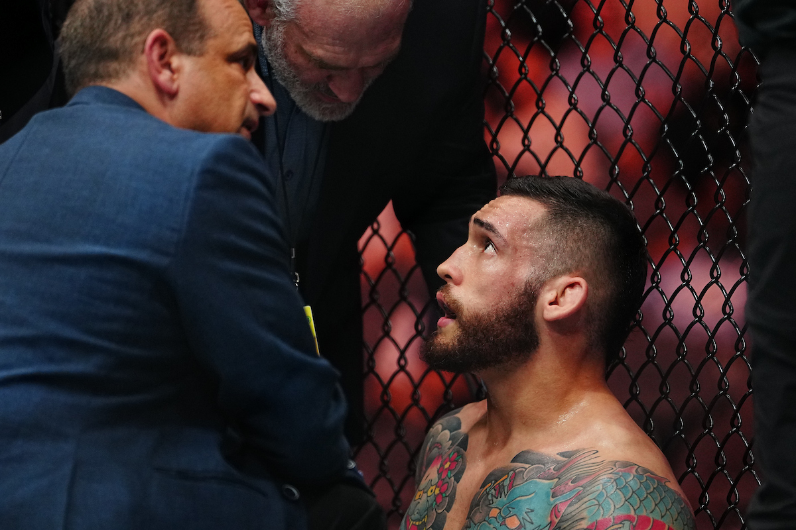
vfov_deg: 4.6
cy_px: 265
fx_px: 6633
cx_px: 398
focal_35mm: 300
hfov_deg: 6.9
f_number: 2.8
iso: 2500
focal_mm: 200
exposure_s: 1/1000
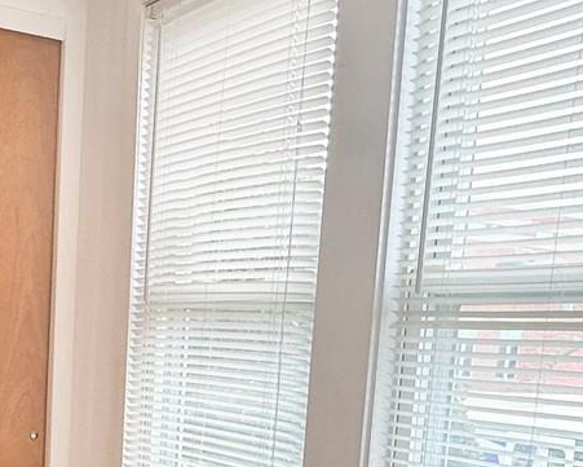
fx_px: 1070
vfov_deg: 22.7
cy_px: 558
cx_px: 120
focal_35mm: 62
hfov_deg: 29.8
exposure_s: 1/120
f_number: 2.2
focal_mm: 2.22
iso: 50
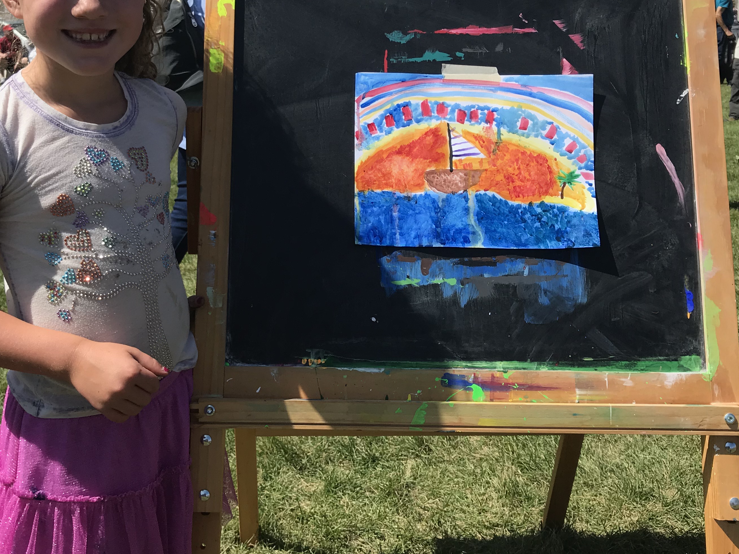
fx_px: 918
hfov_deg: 43.7
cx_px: 311
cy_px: 201
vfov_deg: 33.4
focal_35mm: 43
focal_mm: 3.99
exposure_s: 1/2128
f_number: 1.8
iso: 20
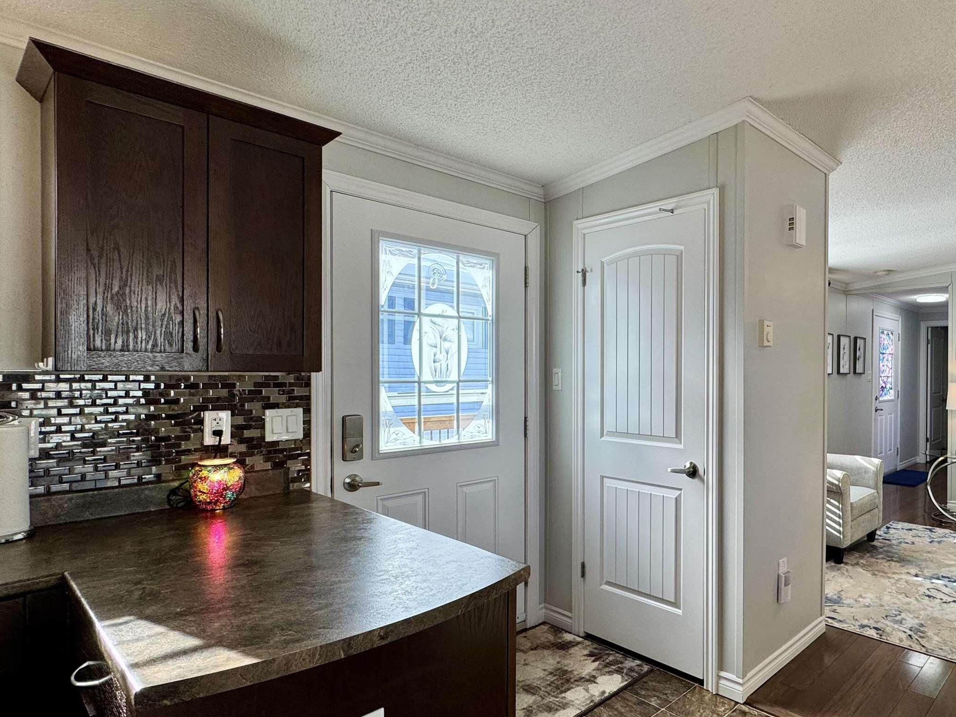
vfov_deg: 63.4
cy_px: 379
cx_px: 706
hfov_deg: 73.9
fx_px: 580
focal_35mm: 21
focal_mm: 2.22
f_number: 2.2
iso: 50
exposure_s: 1/120
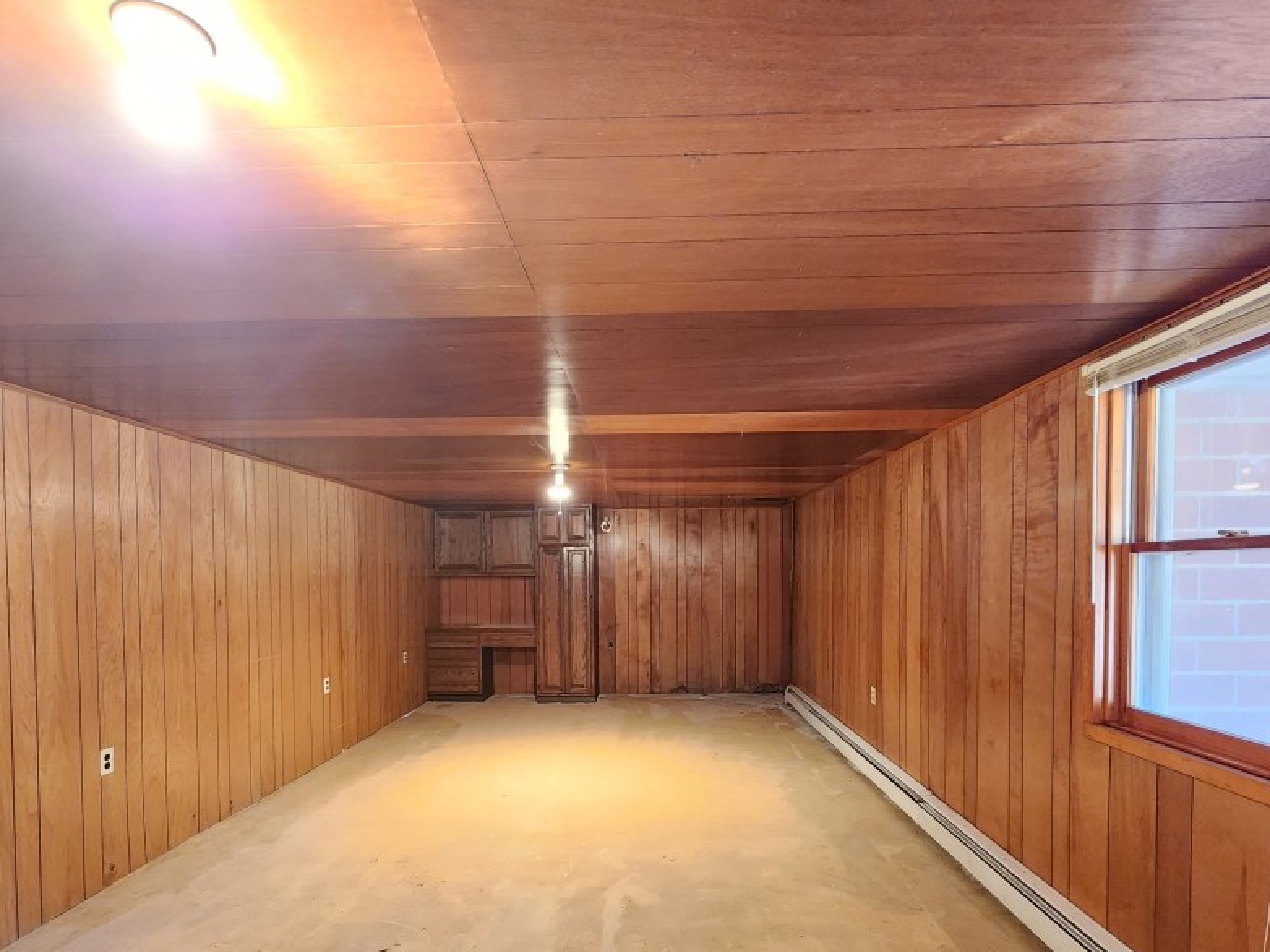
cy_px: 589
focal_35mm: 17
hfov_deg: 91.0
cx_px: 621
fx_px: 624
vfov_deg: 73.6
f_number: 2.2
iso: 1000
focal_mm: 2.2
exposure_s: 1/24
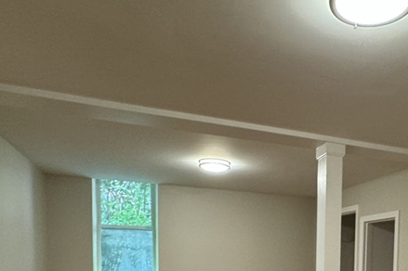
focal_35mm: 34
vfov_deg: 34.7
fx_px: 385
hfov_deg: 53.5
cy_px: 281
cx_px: 303
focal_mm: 2.22
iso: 400
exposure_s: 1/60
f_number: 2.2
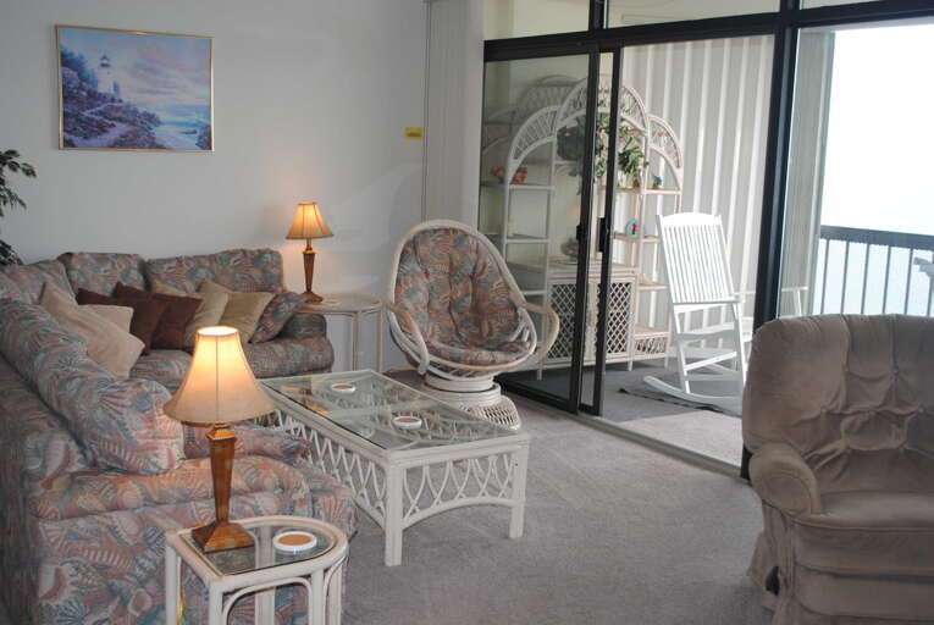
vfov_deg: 34.3
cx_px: 467
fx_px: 1013
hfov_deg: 49.5
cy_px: 312
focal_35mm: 39
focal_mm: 26
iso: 200
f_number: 4.2
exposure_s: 1/125
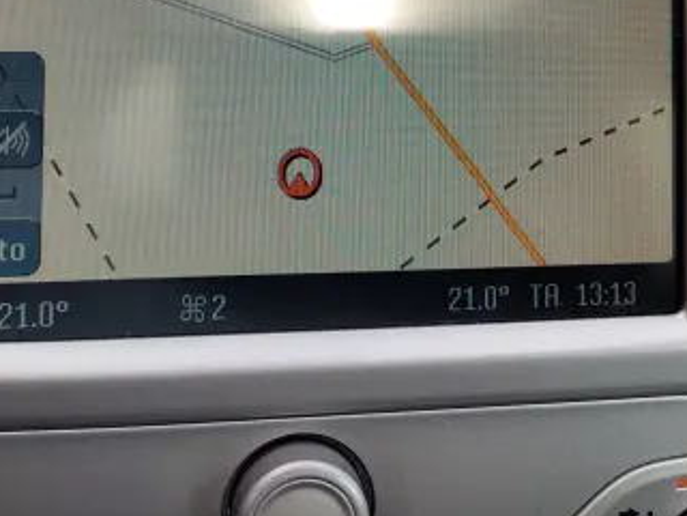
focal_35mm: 46
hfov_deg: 41.2
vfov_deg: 30.0
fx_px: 913
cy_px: 43
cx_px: 374
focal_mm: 5.56
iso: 100
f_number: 1.8
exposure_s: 1/214
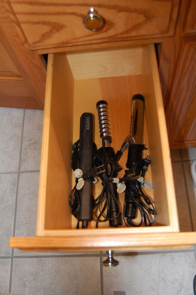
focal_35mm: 33
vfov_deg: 57.3
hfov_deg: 39.8
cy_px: 148
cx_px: 98
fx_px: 270
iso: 400
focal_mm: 22
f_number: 3.8
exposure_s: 1/60
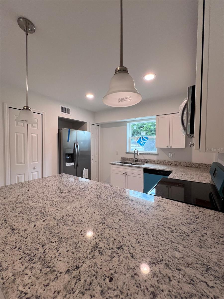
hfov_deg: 89.9
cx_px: 112
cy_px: 150
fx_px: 112
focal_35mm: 13
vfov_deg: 106.2
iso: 160
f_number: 1.8
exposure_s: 1/120
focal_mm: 1.57
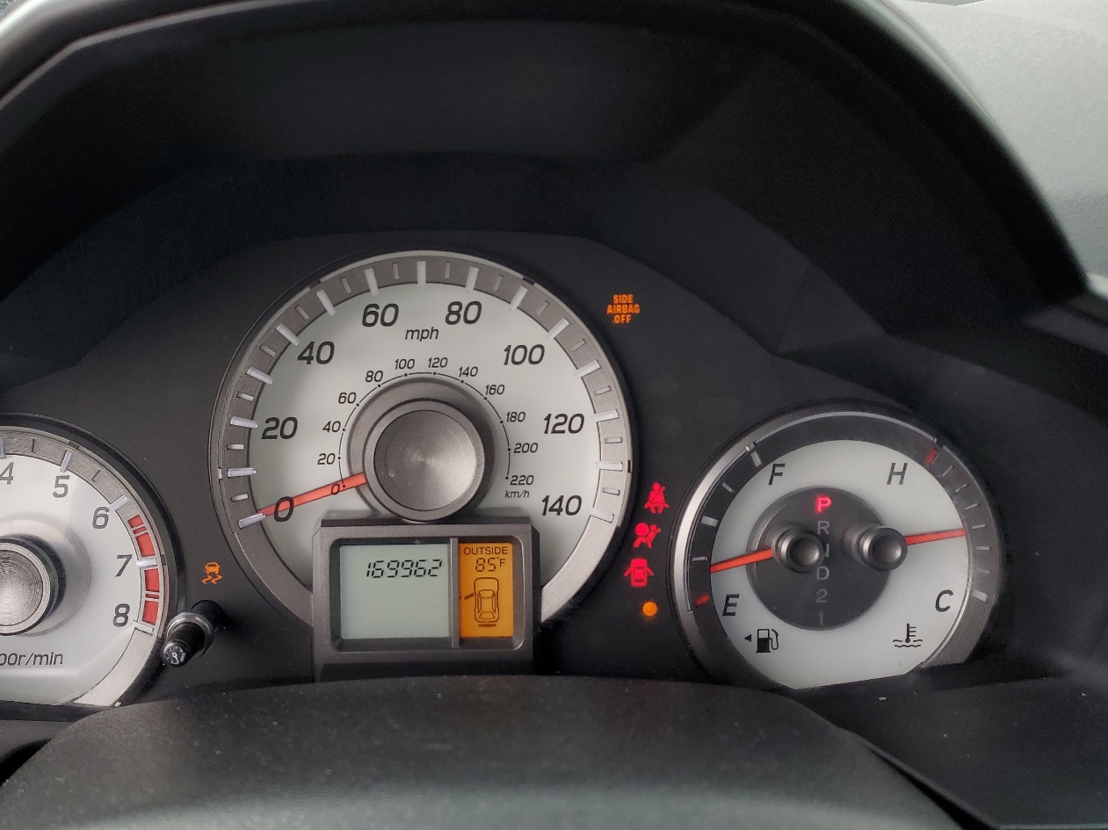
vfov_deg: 42.9
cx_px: 406
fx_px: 1056
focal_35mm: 33
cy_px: 405
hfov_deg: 54.6
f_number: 1.5
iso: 50
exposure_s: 1/222
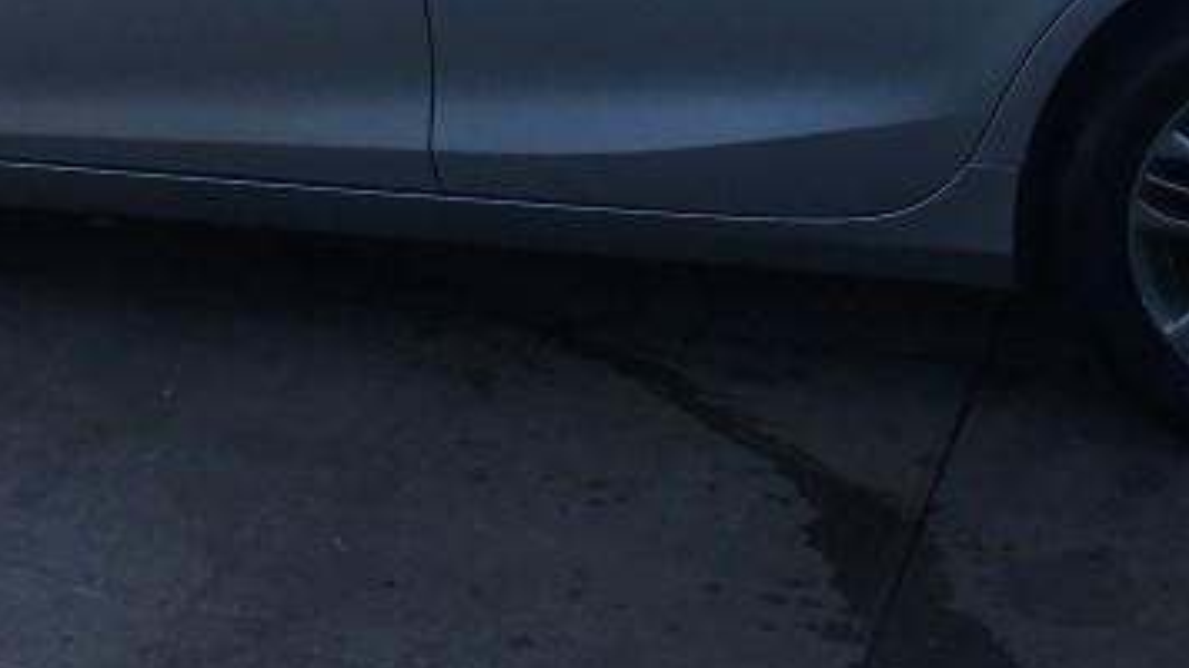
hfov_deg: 23.4
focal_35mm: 91
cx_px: 608
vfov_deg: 12.8
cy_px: -224
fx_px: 2868
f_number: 2.2
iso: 25
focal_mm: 4.15
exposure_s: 1/680
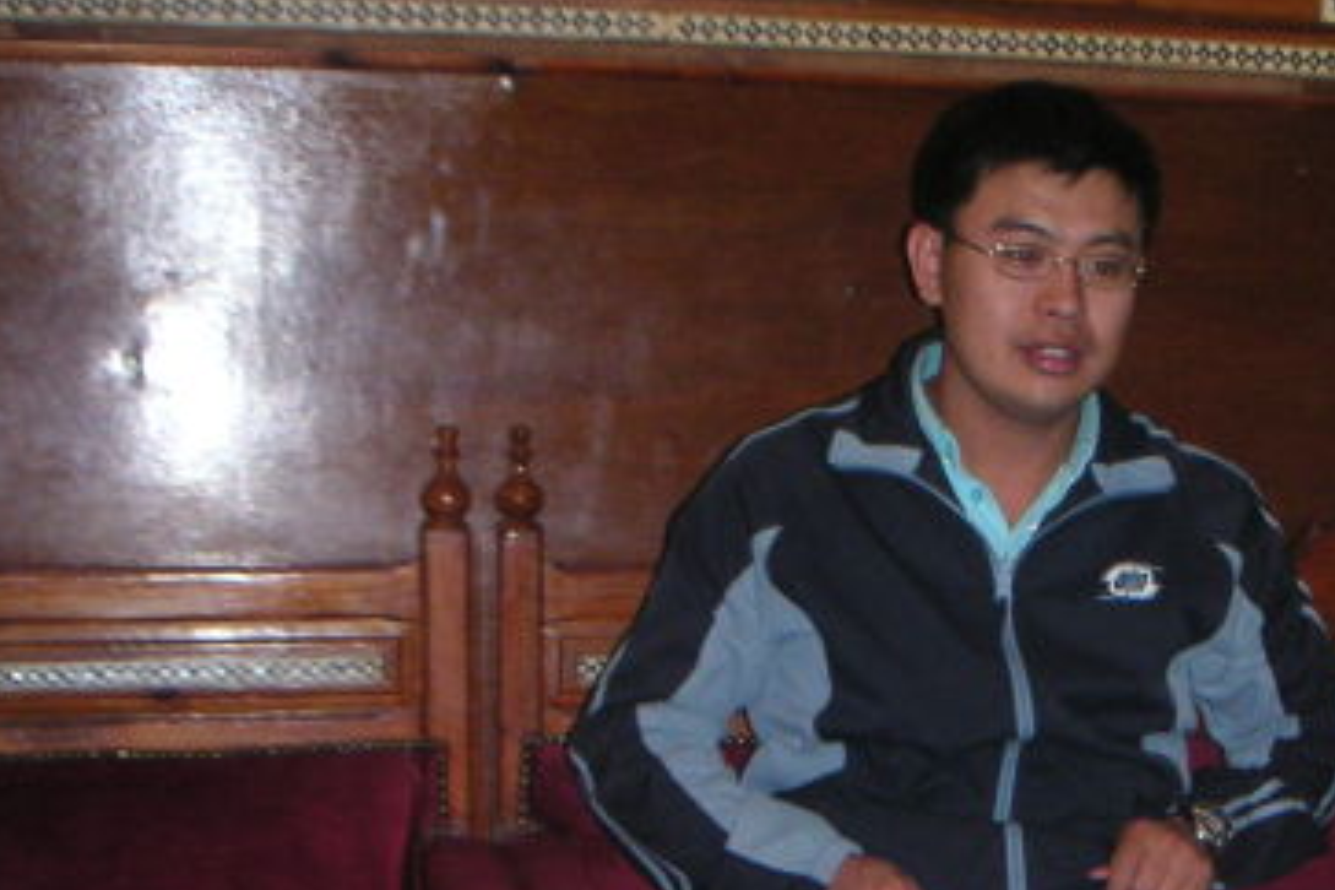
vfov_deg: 18.4
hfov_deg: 27.1
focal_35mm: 73
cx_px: 1074
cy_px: 770
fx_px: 2707
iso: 160
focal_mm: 6
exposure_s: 1/45
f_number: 2.8
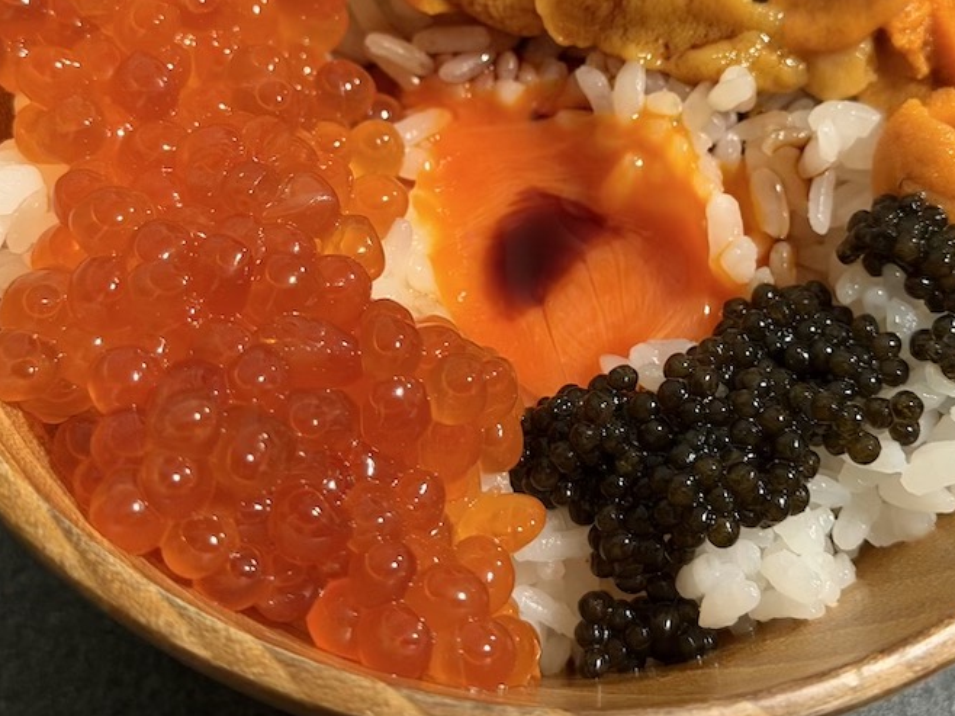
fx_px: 2013
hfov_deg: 26.7
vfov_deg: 20.1
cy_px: 218
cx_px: 537
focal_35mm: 73
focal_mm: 6.76
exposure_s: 1/33
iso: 400
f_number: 1.78
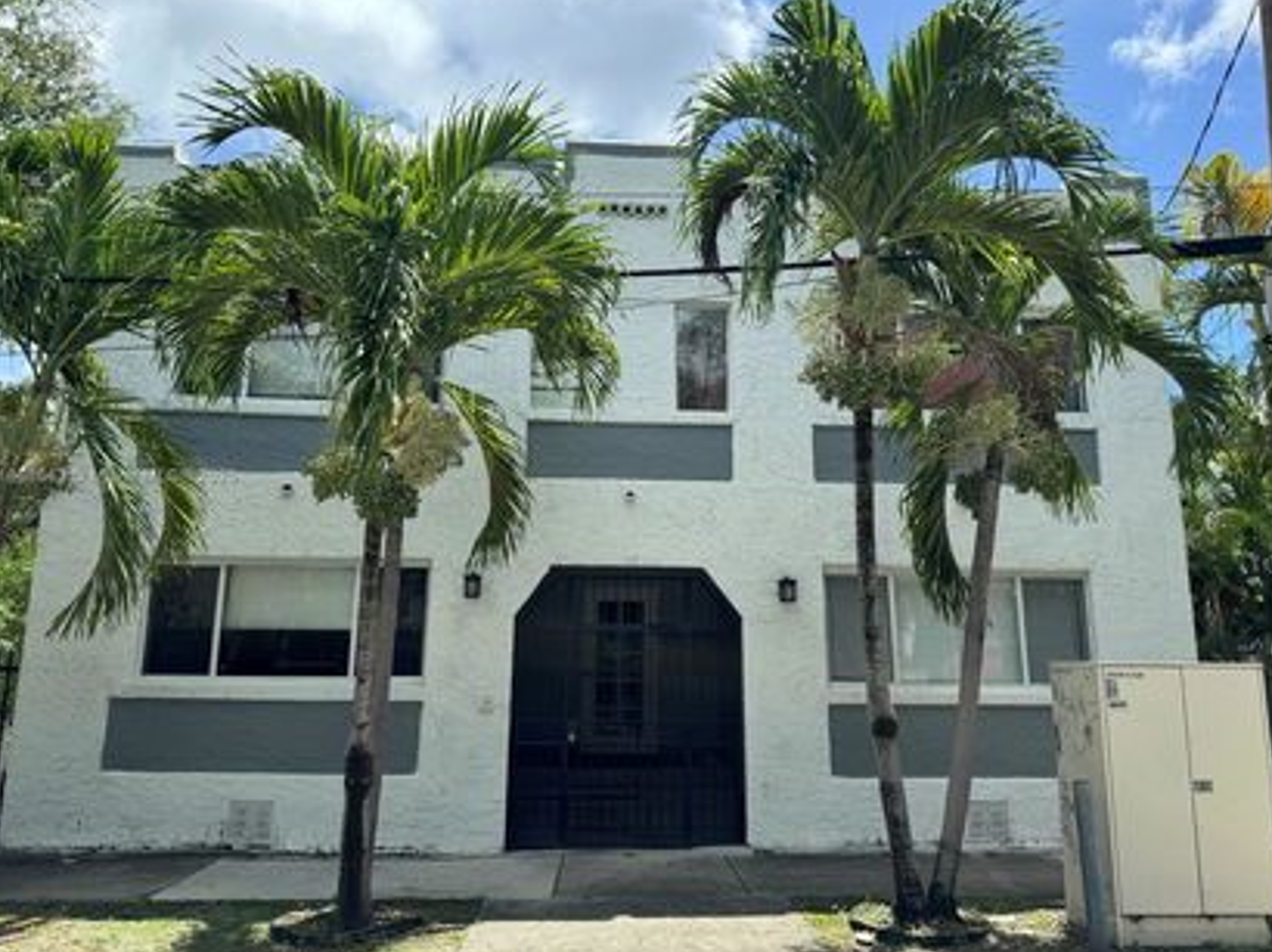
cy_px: 478
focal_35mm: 25
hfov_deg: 69.4
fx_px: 918
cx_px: 634
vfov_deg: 54.8
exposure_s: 1/2833
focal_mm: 6.76
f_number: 1.78
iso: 80
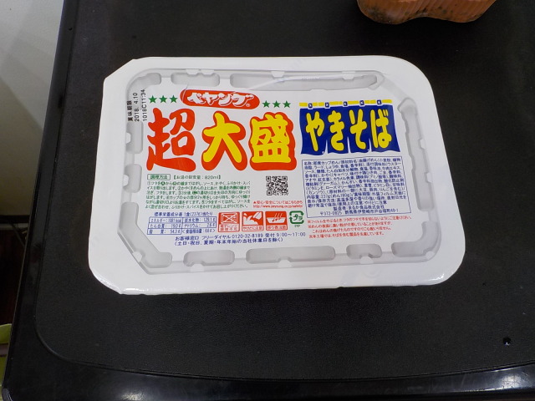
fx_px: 464
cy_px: 200
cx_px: 268
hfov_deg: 60.0
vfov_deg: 46.8
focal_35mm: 30
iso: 125
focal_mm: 4.1
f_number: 3.3
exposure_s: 1/60
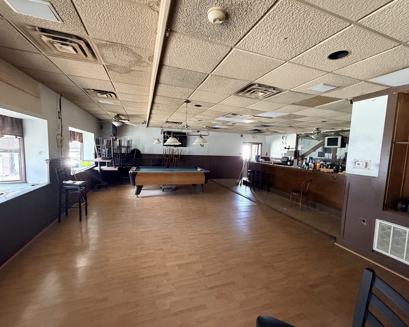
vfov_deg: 84.0
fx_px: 182
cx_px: 209
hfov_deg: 96.8
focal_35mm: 15
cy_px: 166
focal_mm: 2.22
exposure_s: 1/60
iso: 500
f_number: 2.2
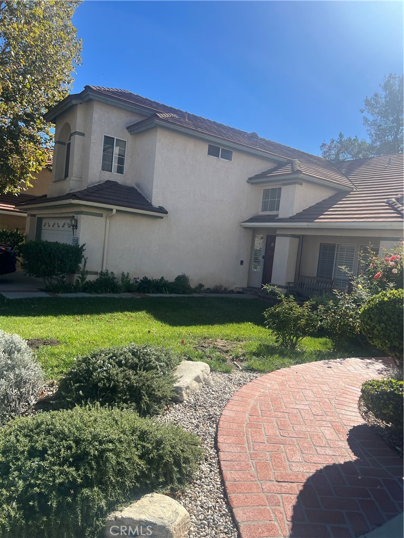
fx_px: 405
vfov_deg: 67.3
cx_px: 202
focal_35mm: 26
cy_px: 269
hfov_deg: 53.1
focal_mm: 5.7
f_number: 1.5
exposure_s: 1/3571
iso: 50
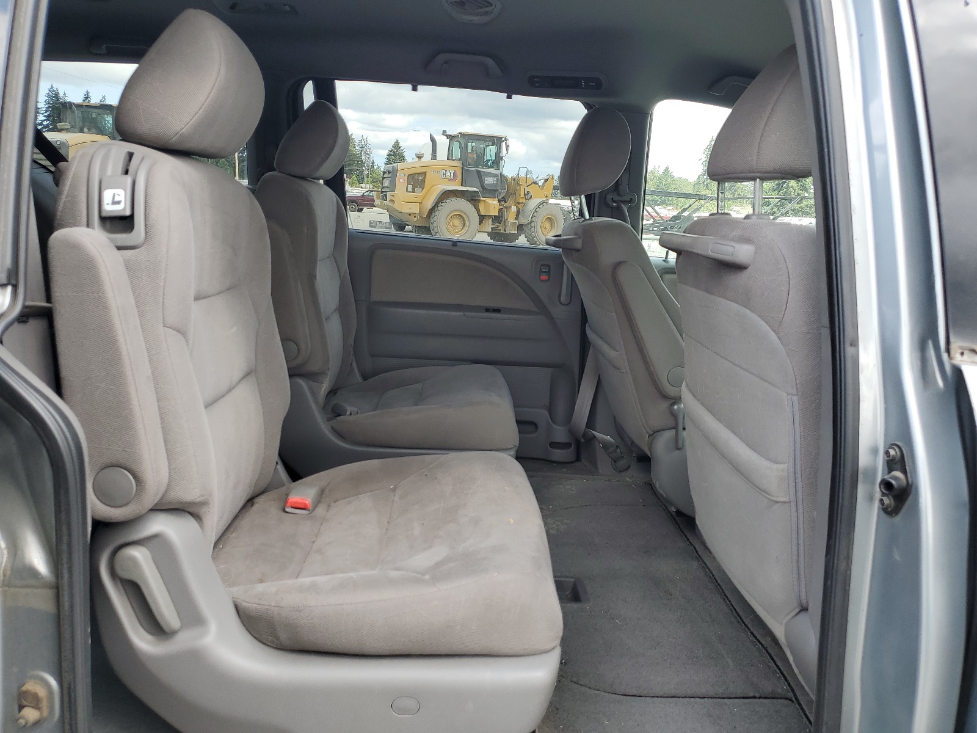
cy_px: 366
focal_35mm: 26
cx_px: 488
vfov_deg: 53.1
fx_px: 734
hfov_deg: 67.3
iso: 50
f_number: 1.5
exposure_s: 1/385
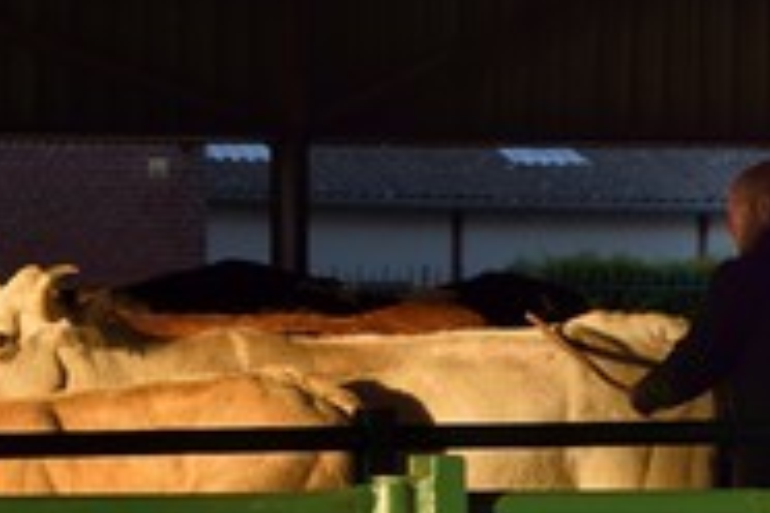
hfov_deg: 8.1
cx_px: 290
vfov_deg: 5.4
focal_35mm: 253
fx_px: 5411
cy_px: 414
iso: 400
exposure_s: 1/100
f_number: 11
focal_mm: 112
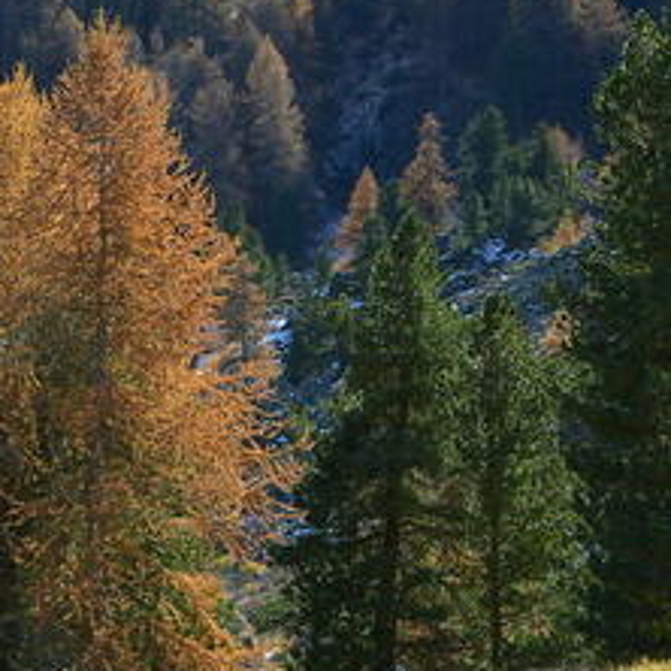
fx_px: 3926
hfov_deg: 9.6
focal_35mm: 179
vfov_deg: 9.8
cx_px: -230
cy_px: 394
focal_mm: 78
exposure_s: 1/160
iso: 200
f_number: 11
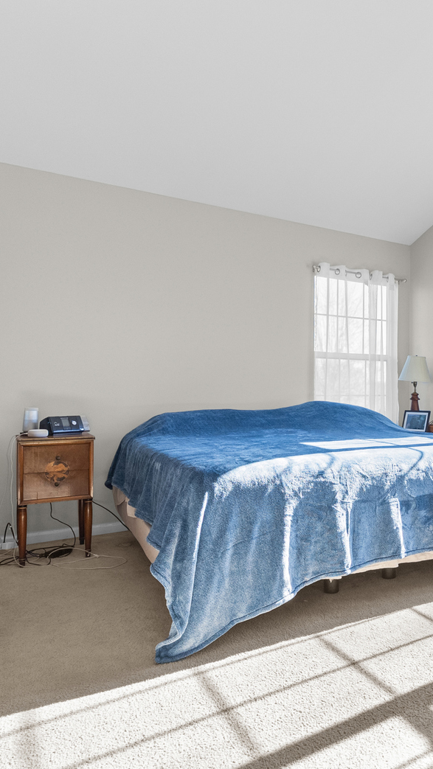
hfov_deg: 40.0
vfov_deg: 71.9
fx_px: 530
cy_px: 386
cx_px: 414
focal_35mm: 26
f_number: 8
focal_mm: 16
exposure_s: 1/6
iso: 640
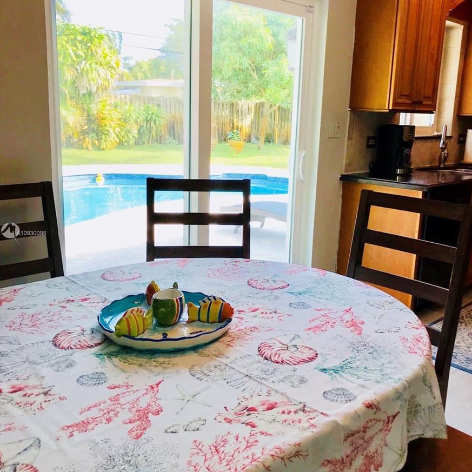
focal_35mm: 34
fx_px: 525
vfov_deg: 48.4
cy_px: 234
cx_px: 242
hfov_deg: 48.4
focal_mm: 3.99
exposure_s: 1/206
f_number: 1.8
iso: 20
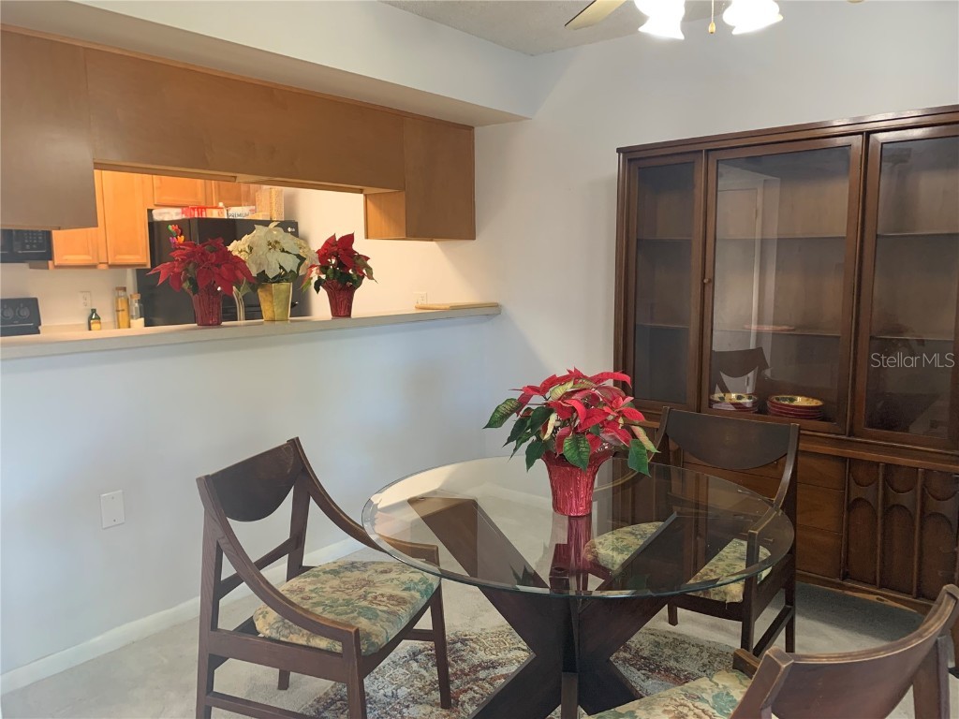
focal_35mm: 26
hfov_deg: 67.3
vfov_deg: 53.1
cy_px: 360
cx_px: 480
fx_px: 720
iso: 160
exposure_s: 1/60
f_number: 1.8
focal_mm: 4.25
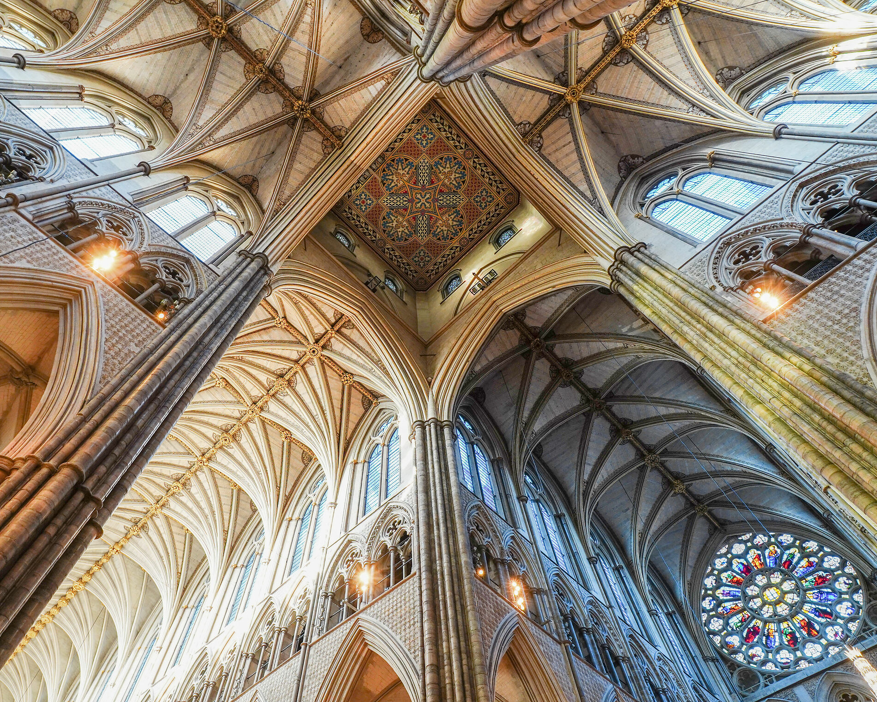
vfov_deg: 69.2
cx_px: 373
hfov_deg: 81.0
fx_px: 508
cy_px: 359
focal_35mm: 20
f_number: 4
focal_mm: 11
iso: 640
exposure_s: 1/30
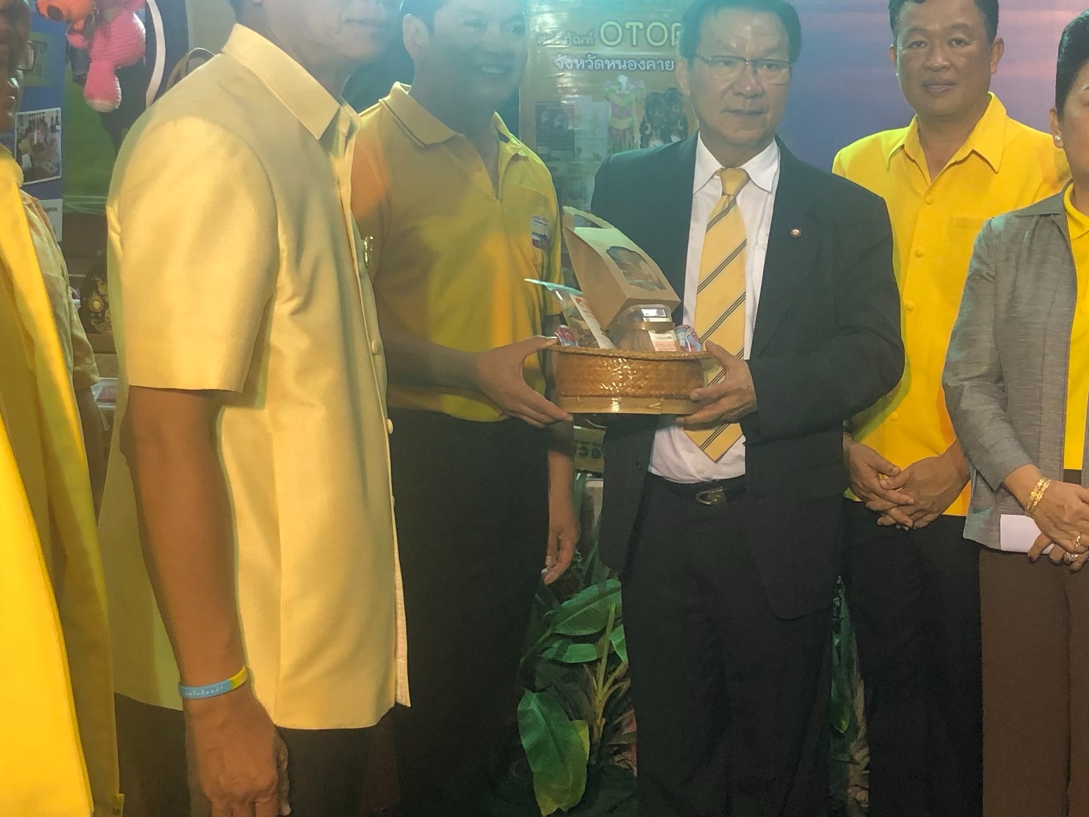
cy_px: 406
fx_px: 1951
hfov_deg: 30.7
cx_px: 795
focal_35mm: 62
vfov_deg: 23.7
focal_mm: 4
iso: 25
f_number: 1.8
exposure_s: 1/33
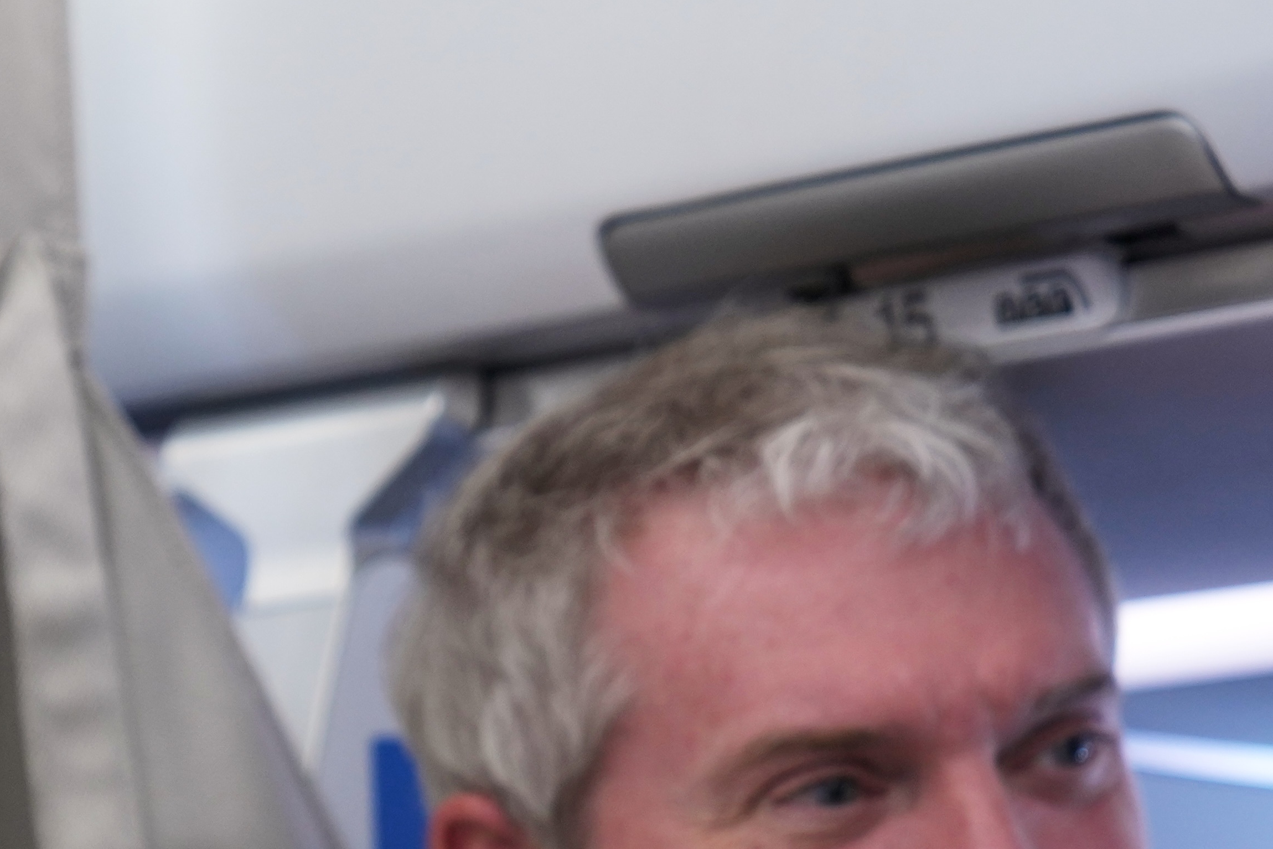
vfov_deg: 5.2
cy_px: 1478
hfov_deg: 7.8
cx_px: -12
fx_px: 9299
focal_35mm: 263
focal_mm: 70
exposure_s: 1/80
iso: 400
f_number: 2.8
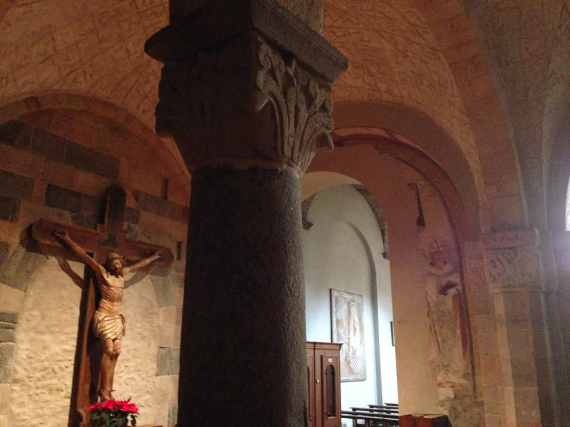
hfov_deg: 55.4
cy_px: 214
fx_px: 543
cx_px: 285
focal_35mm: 33
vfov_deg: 42.9
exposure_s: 1/15
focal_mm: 4.12
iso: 800
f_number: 2.4
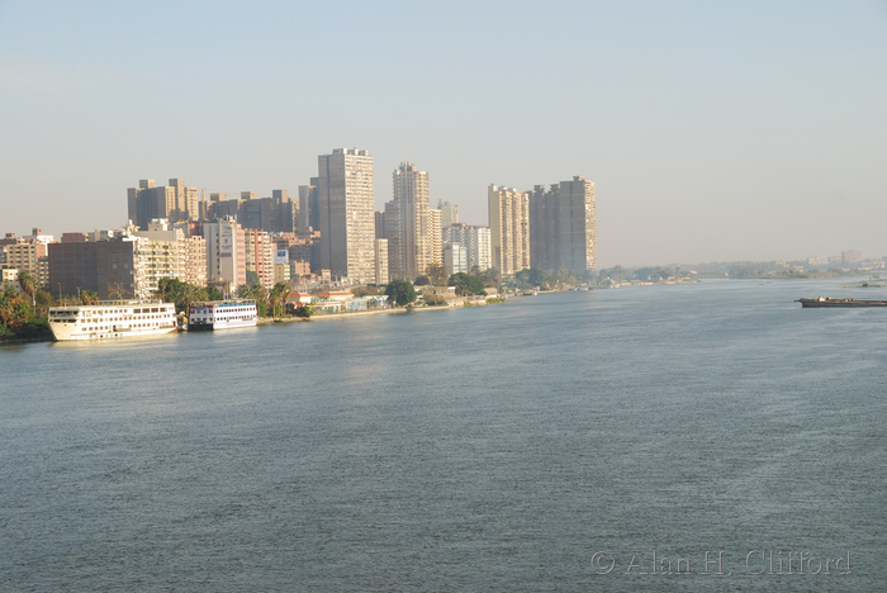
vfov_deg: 20.7
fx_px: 1627
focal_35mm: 66
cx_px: 444
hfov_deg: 30.5
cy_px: 296
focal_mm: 44
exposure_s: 1/200
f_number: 7.1
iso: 100
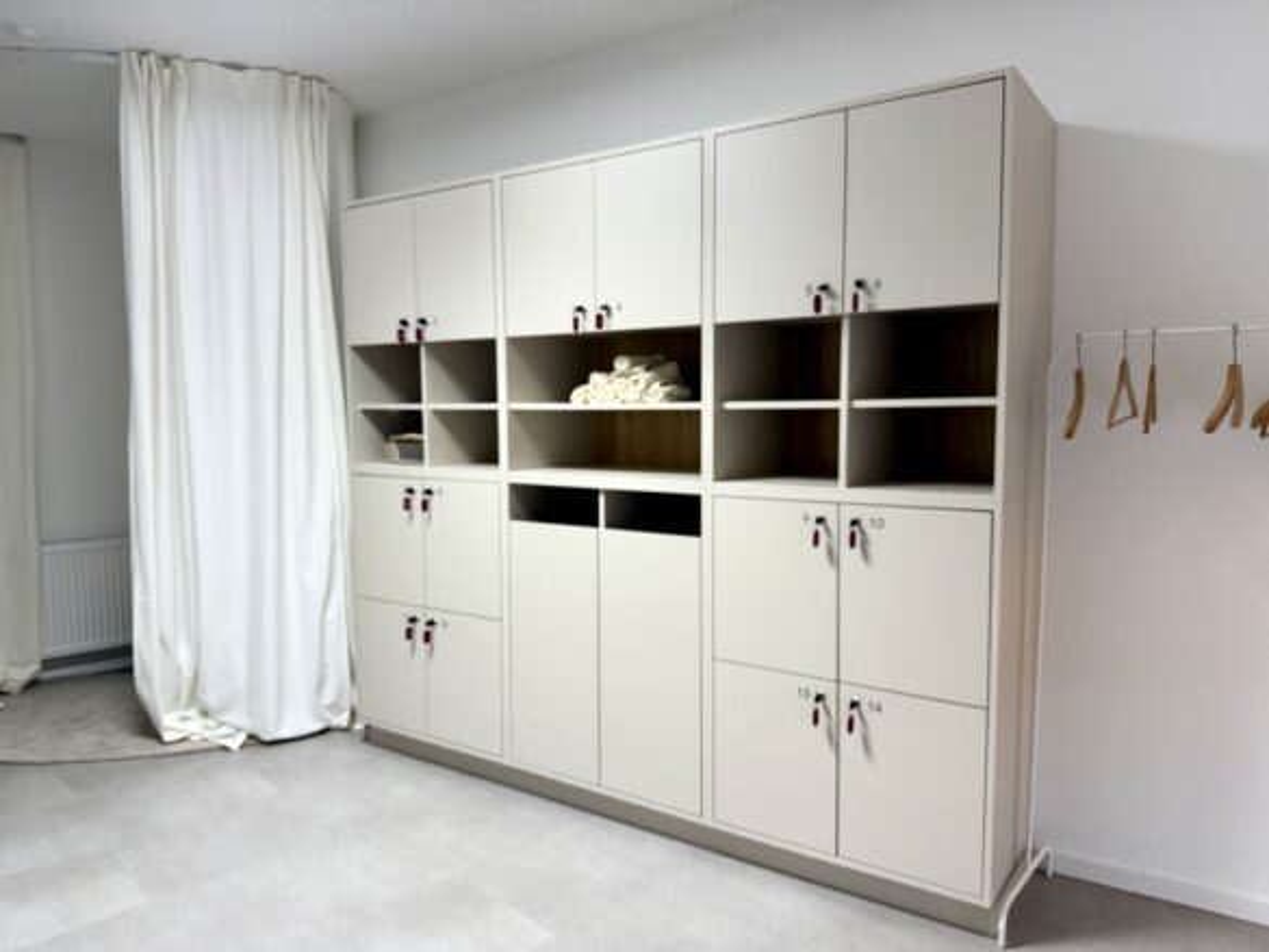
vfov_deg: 56.8
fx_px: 880
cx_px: 634
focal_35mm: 24
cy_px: 476
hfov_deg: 71.6
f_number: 1.78
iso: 200
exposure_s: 1/118
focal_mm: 6.76
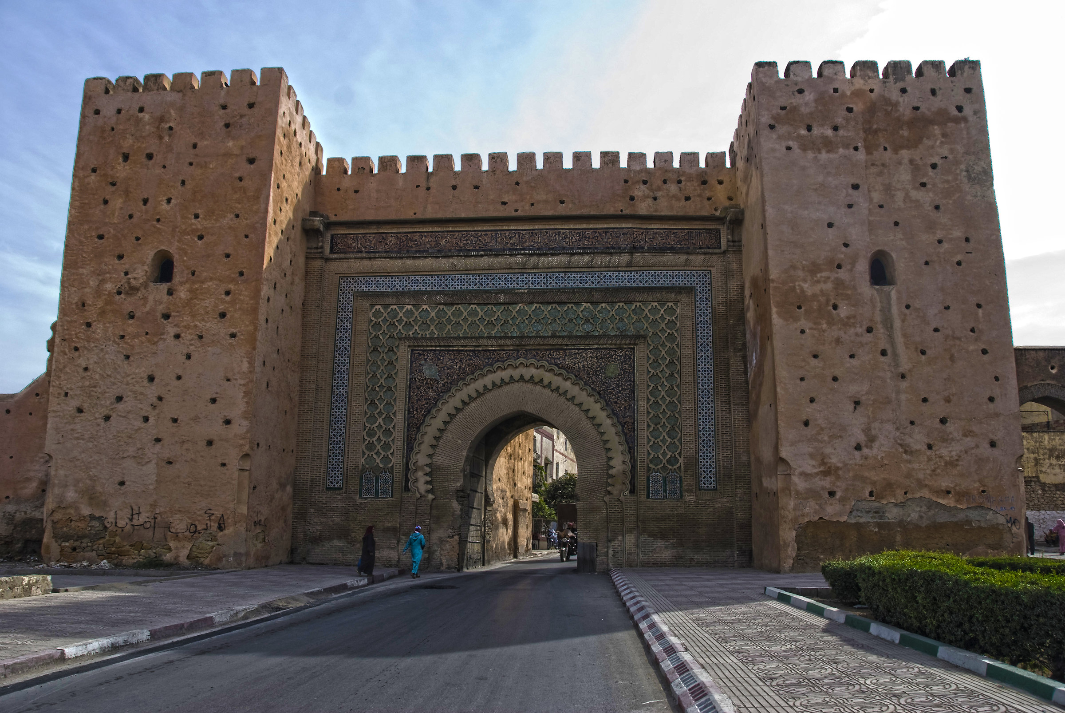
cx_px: 532
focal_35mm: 27
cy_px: 356
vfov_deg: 48.0
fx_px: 800
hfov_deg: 67.3
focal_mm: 18
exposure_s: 1/160
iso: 100
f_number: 6.3
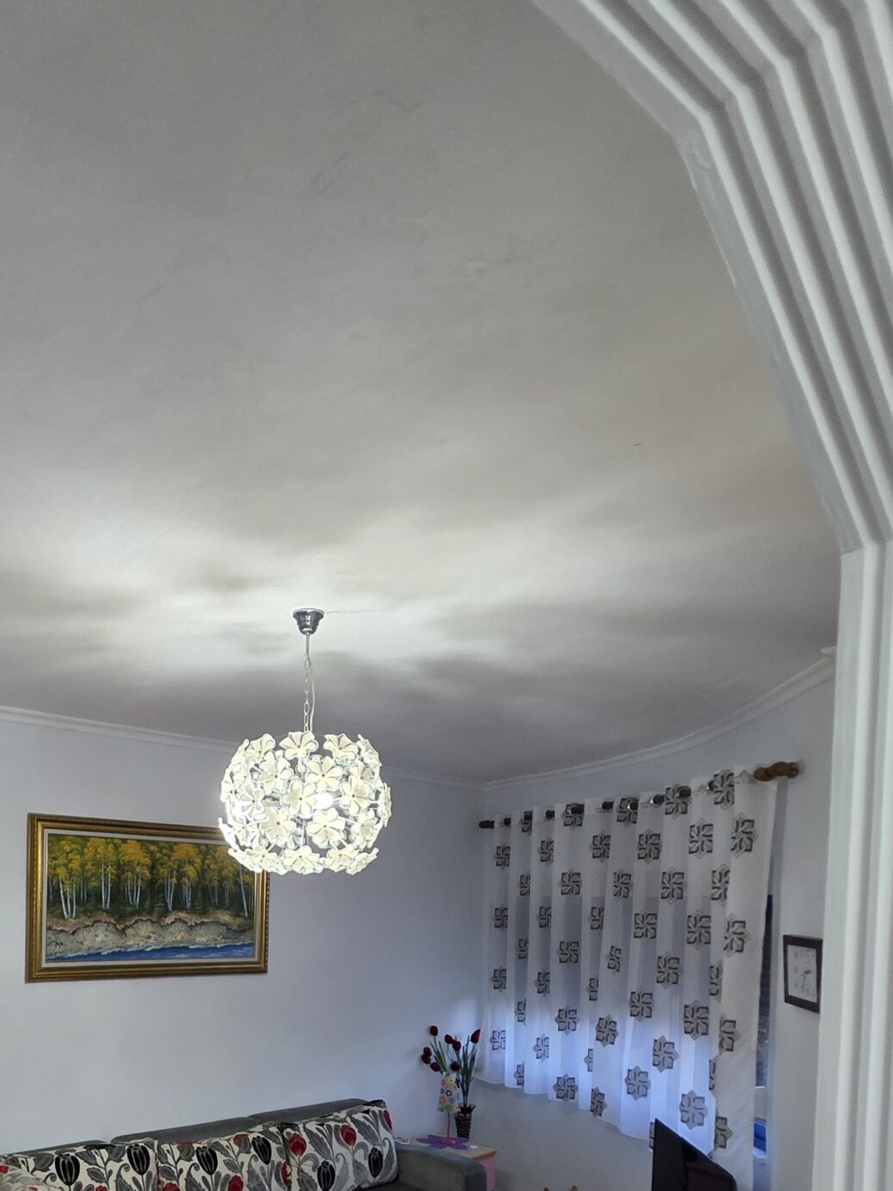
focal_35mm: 24
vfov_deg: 65.7
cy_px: 936
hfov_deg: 54.7
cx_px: 248
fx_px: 826
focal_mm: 2.2
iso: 400
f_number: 1.9
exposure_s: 1/50
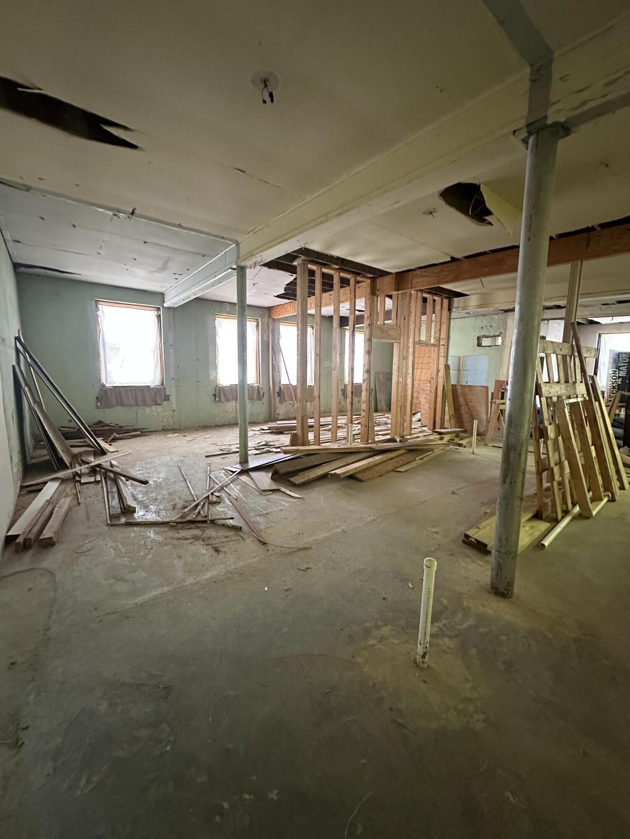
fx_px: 340
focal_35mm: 14
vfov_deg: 102.1
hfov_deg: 85.7
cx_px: 315
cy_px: 420
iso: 1000
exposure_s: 1/60
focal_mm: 2.22
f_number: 2.2
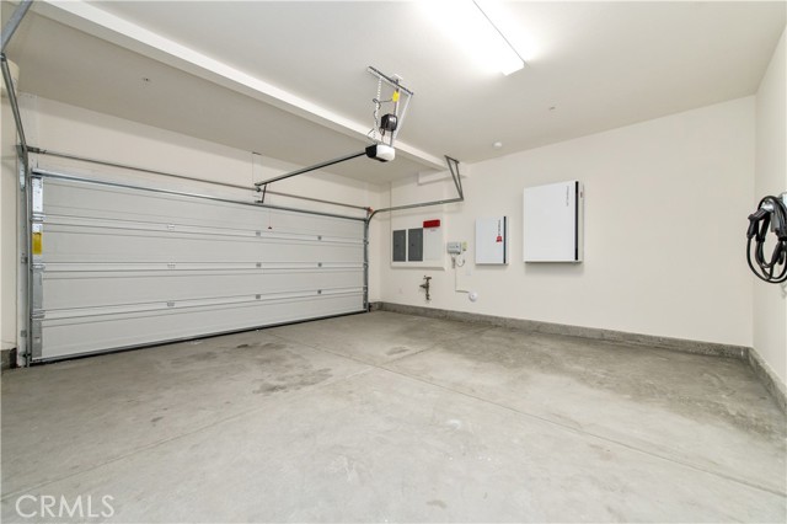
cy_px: 262
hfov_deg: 104.3
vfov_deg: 81.1
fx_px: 306
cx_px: 394
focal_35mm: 14
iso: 1000
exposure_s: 1/60
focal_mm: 14
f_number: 4
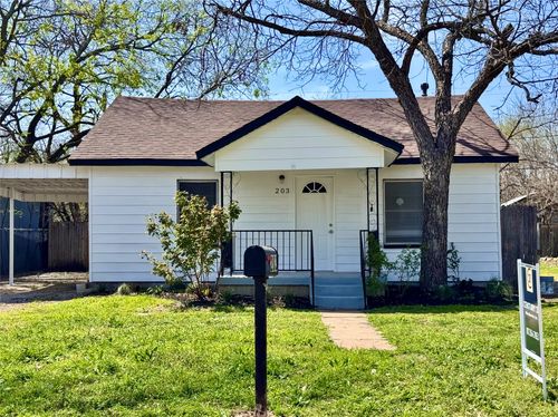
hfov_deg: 39.7
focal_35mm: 48
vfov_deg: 30.2
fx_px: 773
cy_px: 208
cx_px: 279
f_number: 1.78
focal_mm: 6.76
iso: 64
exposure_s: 1/2513
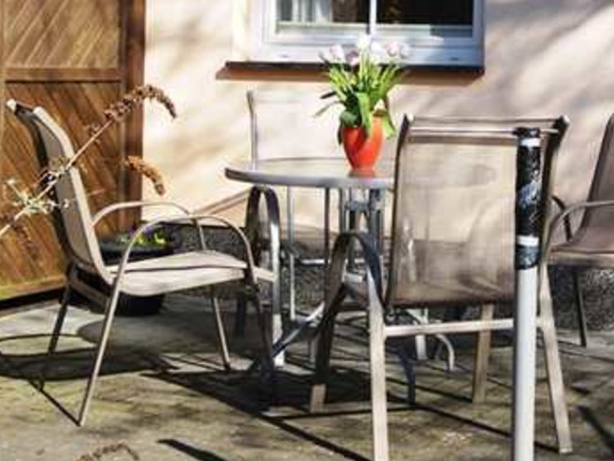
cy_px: 99
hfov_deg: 21.4
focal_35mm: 91
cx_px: 415
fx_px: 1615
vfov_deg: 16.1
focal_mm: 10.4
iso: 50
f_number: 3.6
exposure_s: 1/500
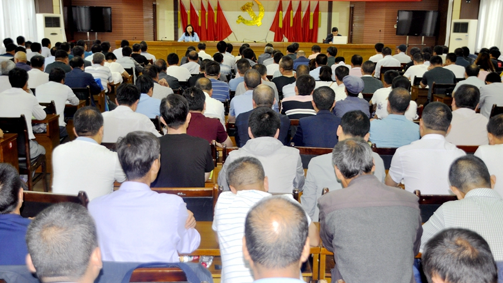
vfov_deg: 25.7
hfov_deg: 44.1
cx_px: 254
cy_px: 132
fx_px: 621
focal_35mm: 47
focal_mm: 29
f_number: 4
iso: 320
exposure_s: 1/60
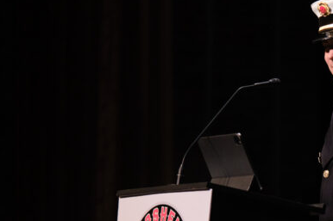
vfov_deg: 4.3
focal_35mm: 322
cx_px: 418
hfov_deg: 6.4
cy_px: 257
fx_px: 2977
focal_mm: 75
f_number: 1.4
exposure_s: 1/250
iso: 500
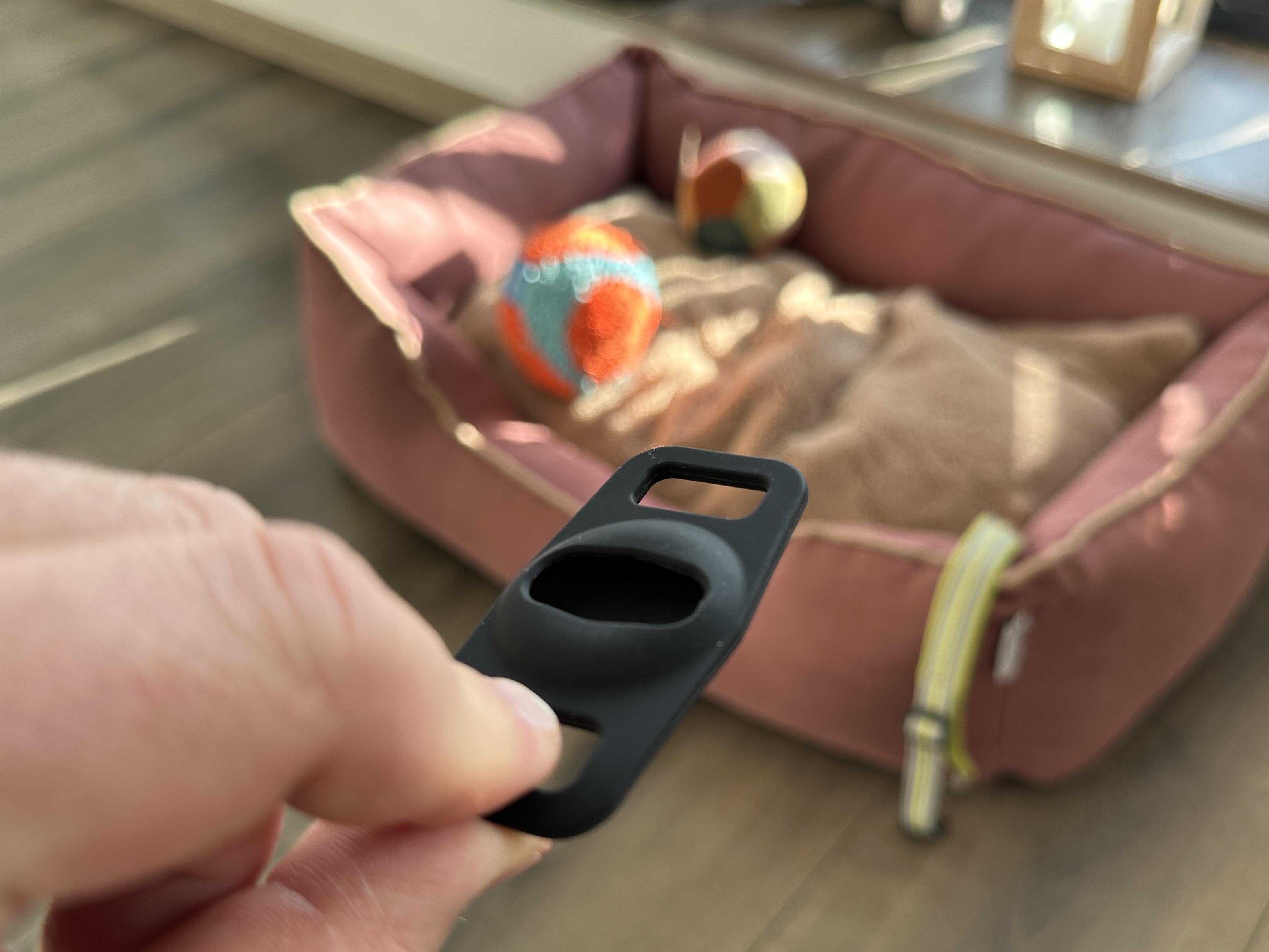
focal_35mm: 30
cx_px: 697
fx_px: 1100
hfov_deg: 59.8
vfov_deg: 46.6
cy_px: 554
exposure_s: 1/165
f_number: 1.78
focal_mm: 6.86
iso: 100
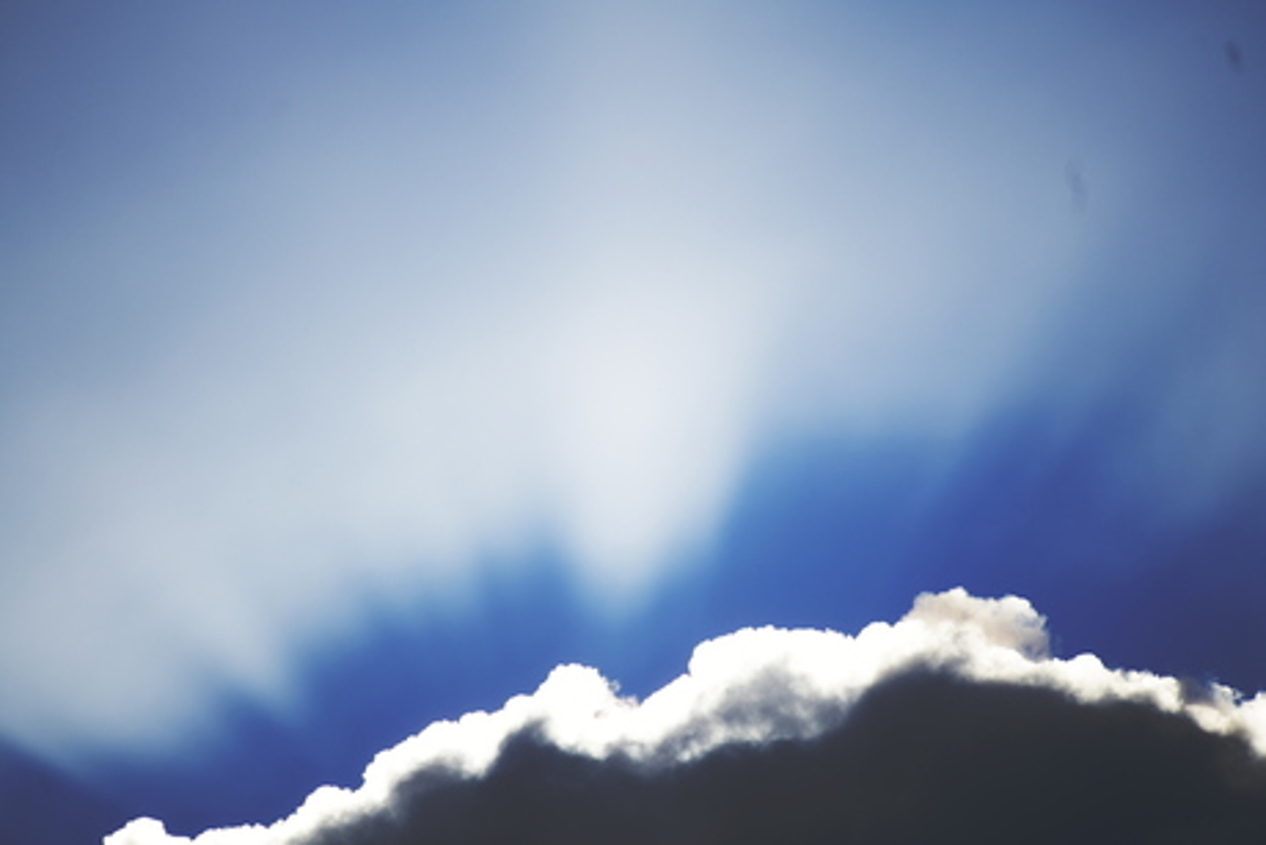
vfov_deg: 4.6
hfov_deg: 6.9
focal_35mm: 300
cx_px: 633
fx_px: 10553
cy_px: 422
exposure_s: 1/1250
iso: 64
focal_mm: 300
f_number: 4
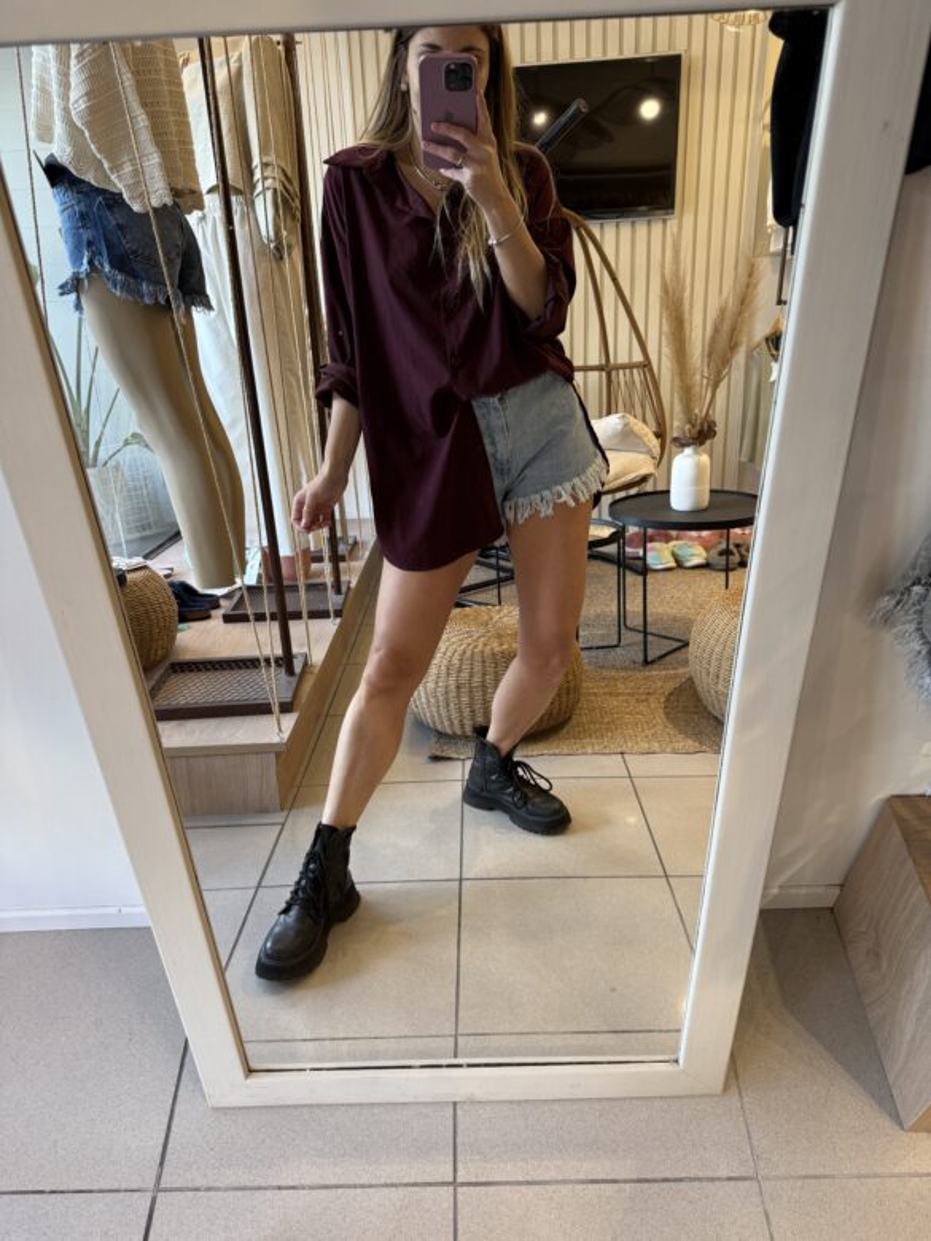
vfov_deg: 71.6
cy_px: 620
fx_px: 861
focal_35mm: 24
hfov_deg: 56.8
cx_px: 466
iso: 160
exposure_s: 1/100
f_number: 1.78
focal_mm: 6.76
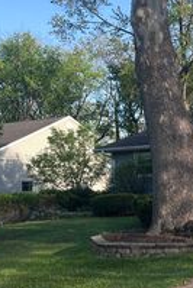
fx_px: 546
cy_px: 164
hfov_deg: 17.3
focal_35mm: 68
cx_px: 321
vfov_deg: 29.6
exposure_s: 1/1075
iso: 50
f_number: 1.6
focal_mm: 5.1
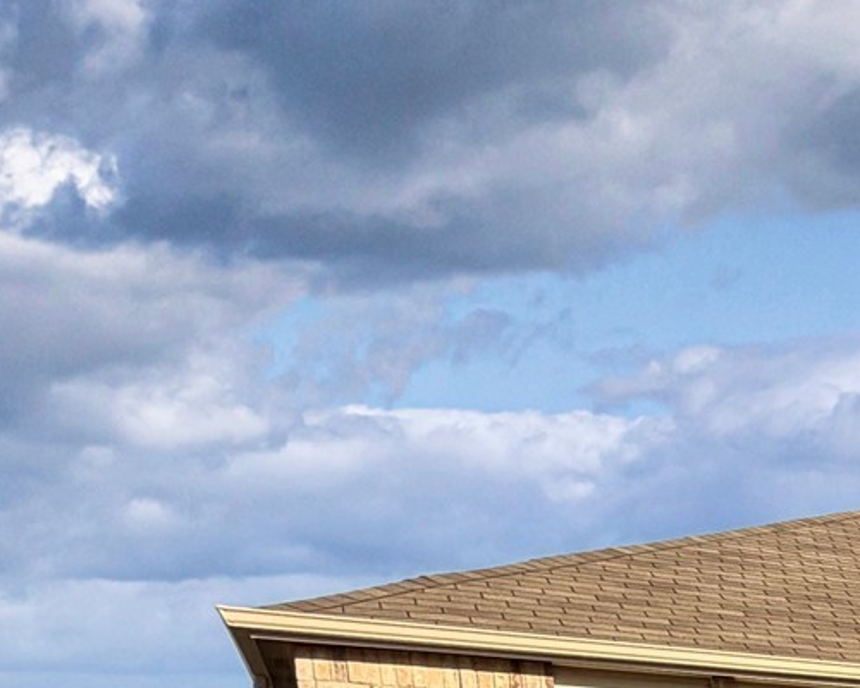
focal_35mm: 56
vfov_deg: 21.7
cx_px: 1419
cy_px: 1087
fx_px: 1425
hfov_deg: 23.5
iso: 20
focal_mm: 2.22
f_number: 2.2
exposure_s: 1/955
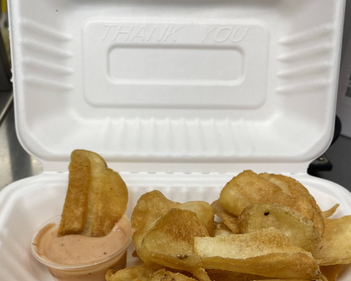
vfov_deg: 39.1
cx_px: 169
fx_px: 374
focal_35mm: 36
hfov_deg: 50.3
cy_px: 235
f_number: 1.8
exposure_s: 1/120
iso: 64
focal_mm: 4.25
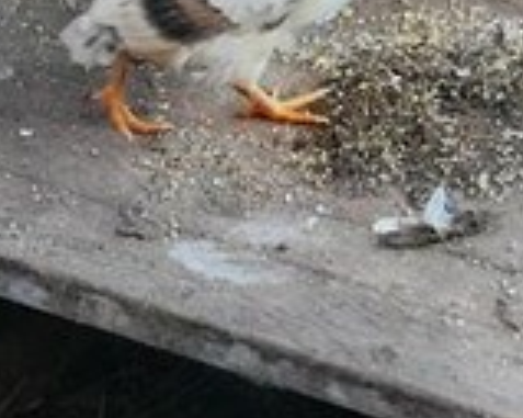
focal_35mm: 507
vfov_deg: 3.0
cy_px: -411
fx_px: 7843
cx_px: 447
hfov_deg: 3.8
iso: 4000
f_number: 4
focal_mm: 101
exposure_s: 1/125
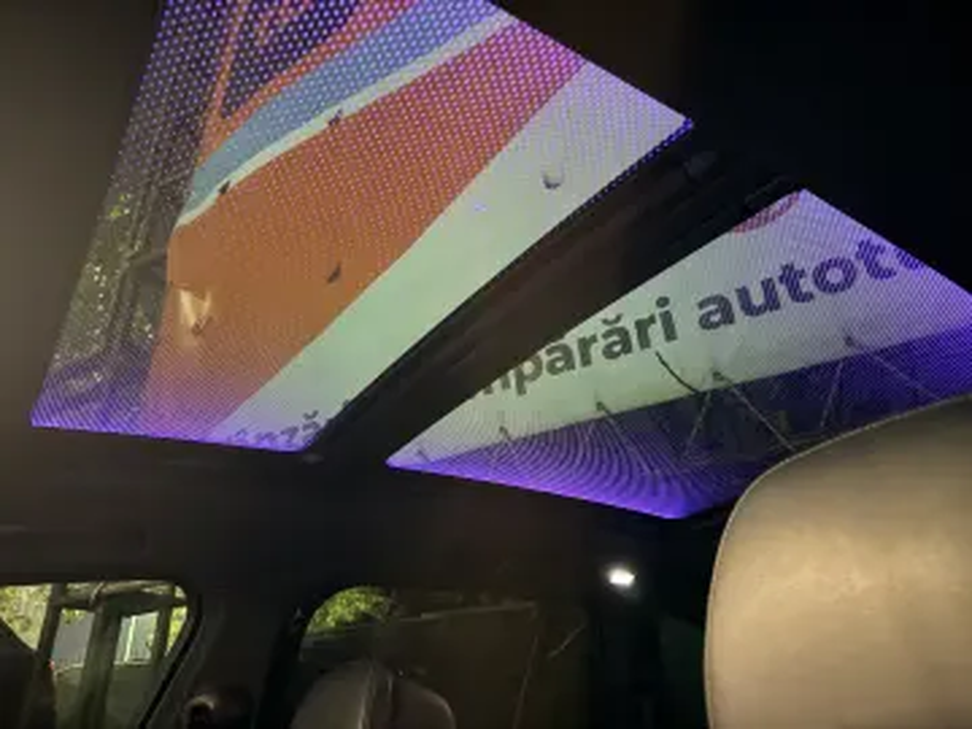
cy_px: 364
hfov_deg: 71.6
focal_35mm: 24
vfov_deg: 56.8
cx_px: 486
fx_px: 674
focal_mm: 6.76
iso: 2000
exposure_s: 1/5
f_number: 1.78
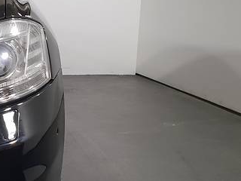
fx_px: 453
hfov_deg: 27.0
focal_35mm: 65
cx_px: -32
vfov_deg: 22.6
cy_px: 86
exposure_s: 1/50
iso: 80
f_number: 2.4
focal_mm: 4.3
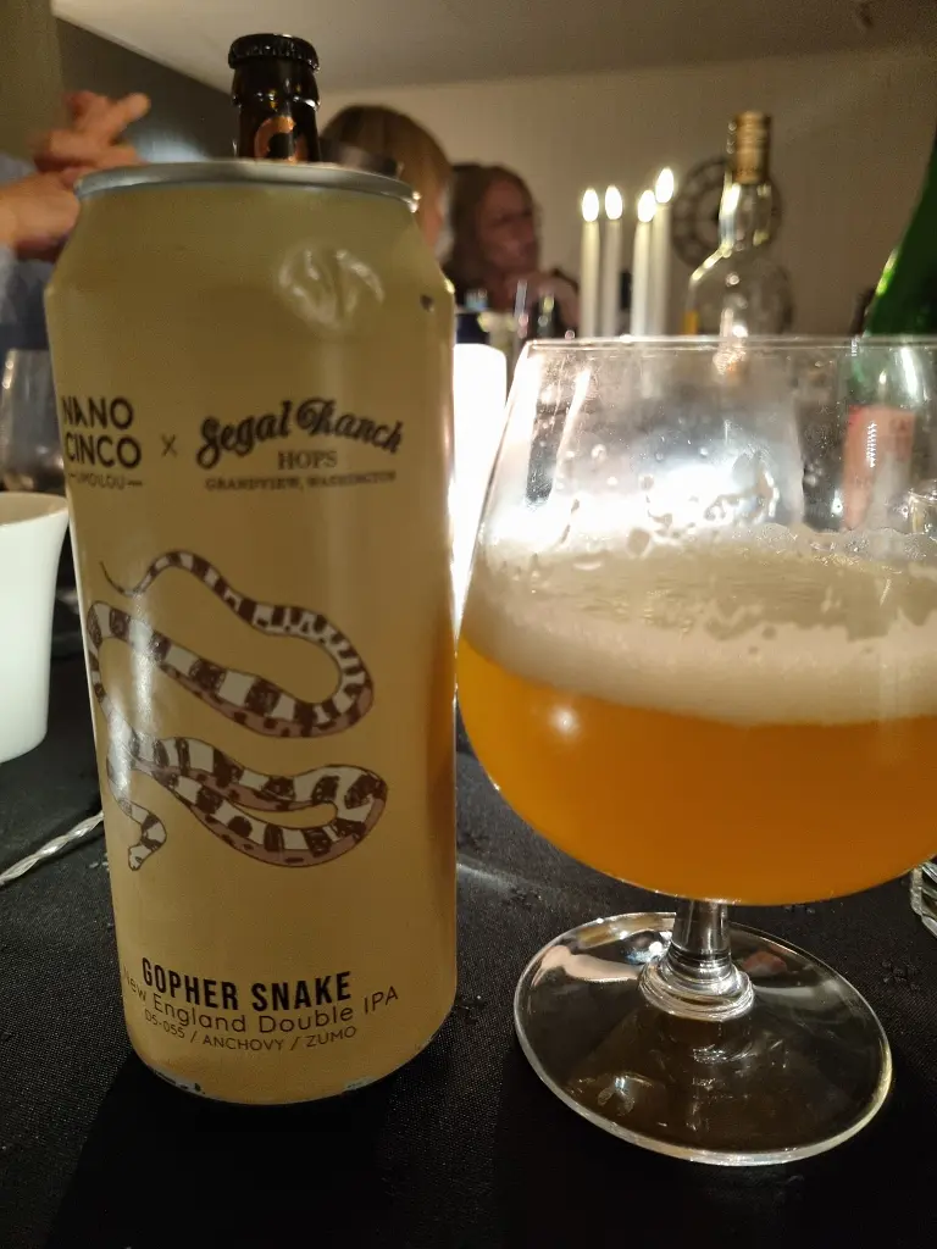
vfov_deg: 67.3
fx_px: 938
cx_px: 468
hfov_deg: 53.1
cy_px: 624
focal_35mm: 26
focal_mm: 5.4
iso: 1000
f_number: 1.8
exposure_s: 1/25
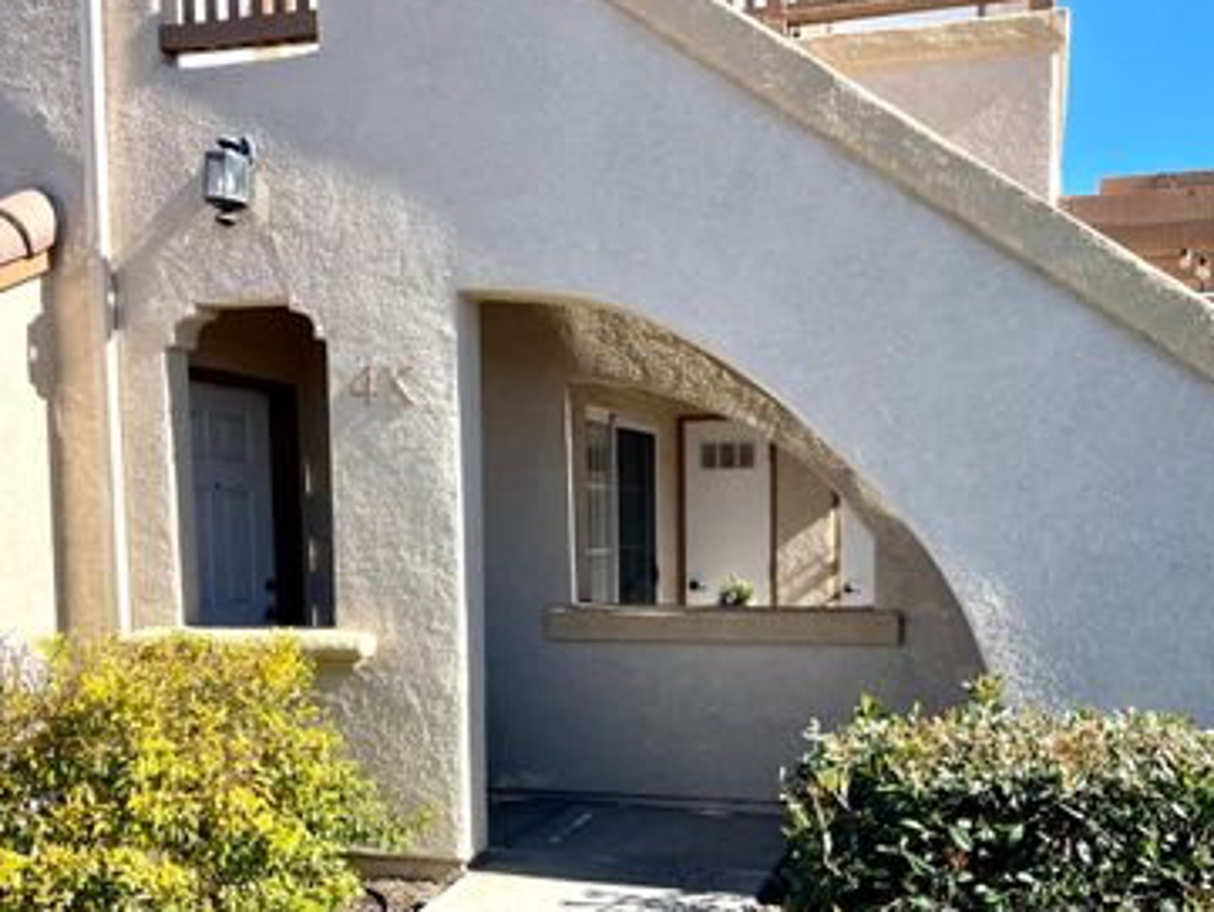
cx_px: 679
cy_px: 611
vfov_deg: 39.2
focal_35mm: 36
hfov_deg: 51.2
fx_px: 1263
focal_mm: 4.2
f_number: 1.6
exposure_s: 1/3731
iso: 32
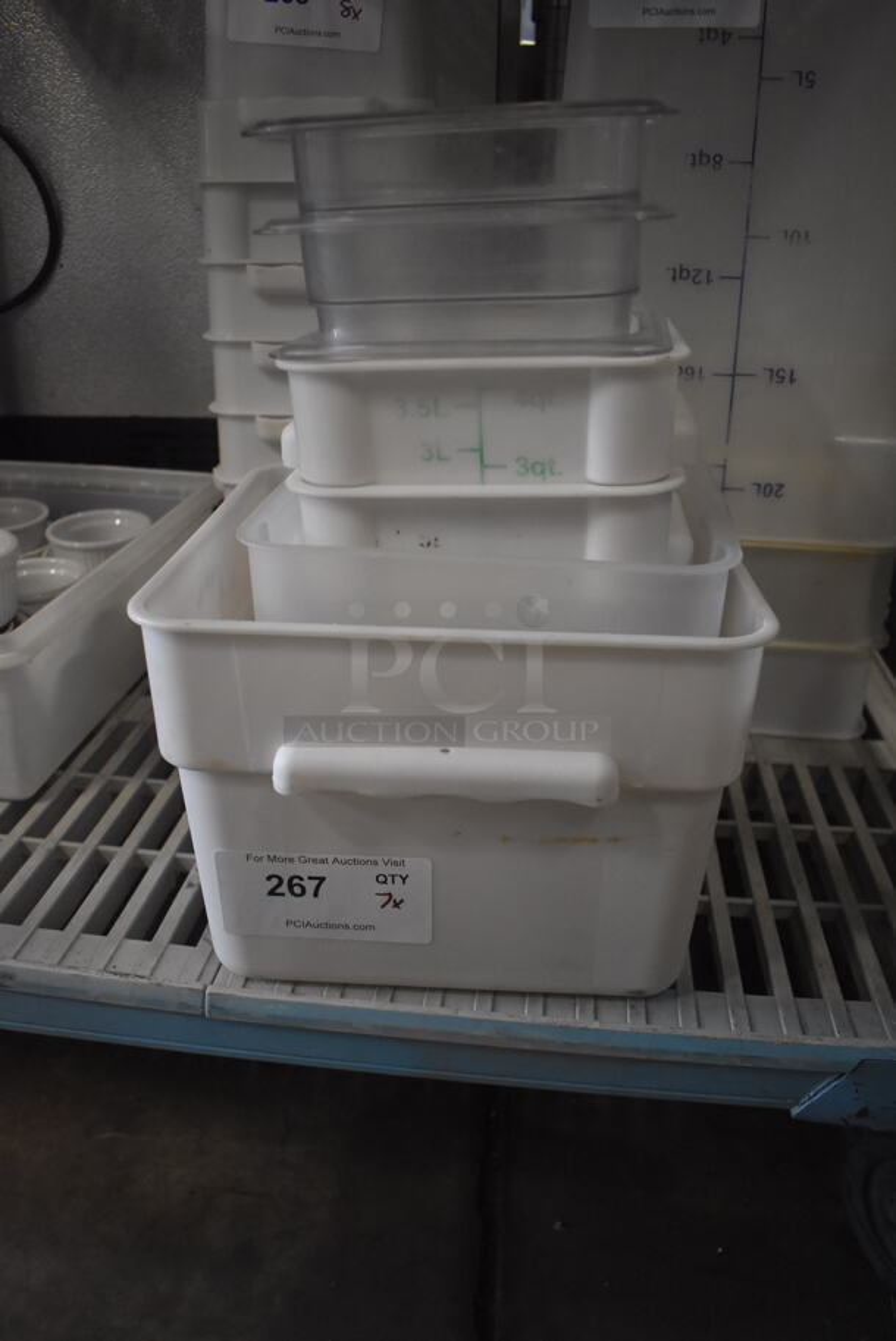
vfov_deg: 67.3
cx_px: 448
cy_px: 670
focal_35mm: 27
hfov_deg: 48.0
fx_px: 1006
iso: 2500
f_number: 3.5
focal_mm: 18
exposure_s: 1/125
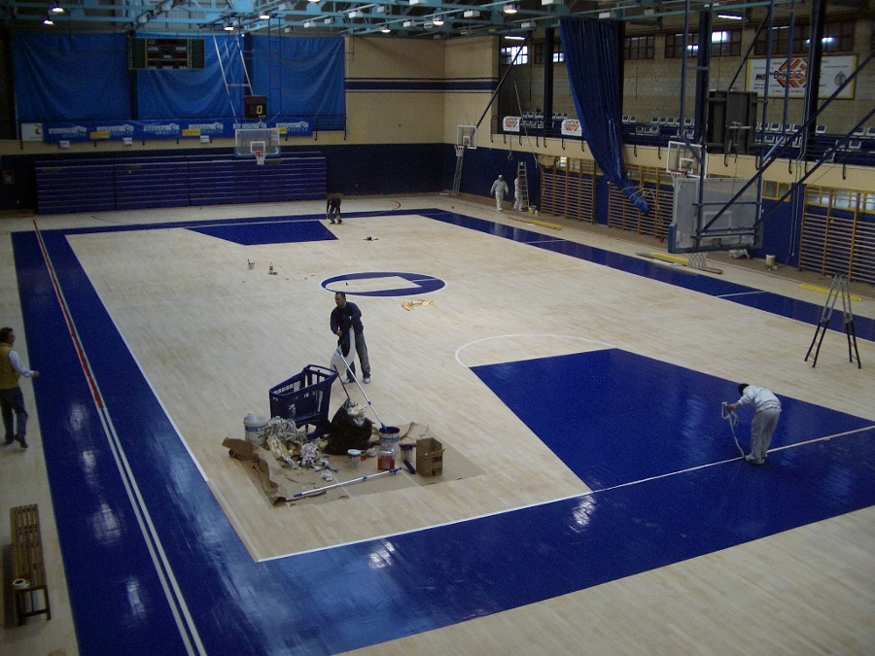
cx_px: 438
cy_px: 328
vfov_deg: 40.7
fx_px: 885
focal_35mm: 35
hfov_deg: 52.6
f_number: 2.6
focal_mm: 5.8
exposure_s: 1/125
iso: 100
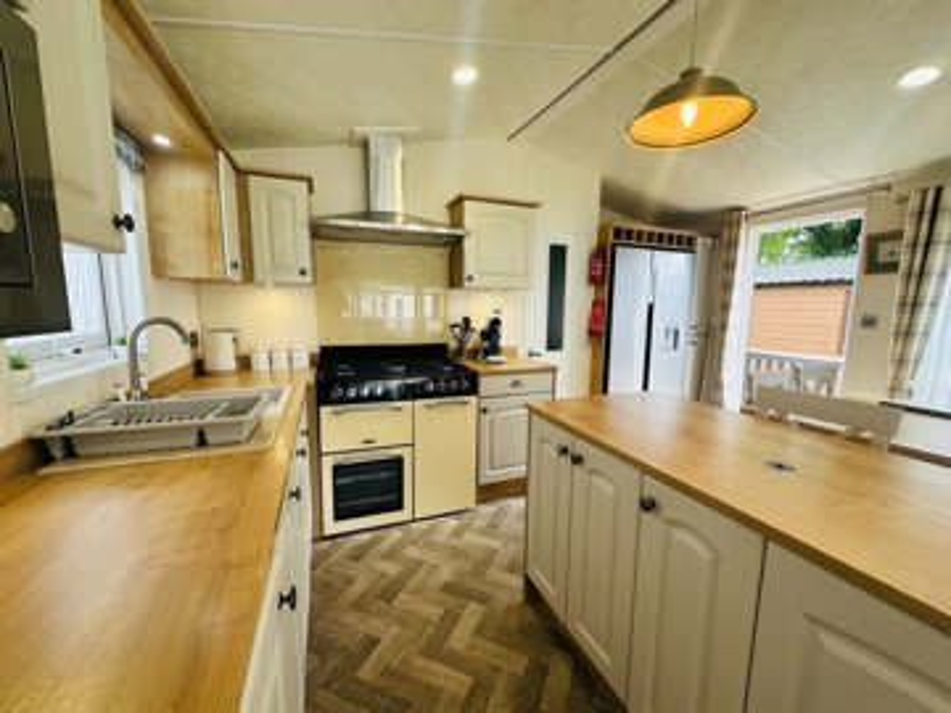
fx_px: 385
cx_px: 476
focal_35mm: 14
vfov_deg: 85.7
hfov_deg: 102.1
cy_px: 356
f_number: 2.2
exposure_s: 1/99
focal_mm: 2.22
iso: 64
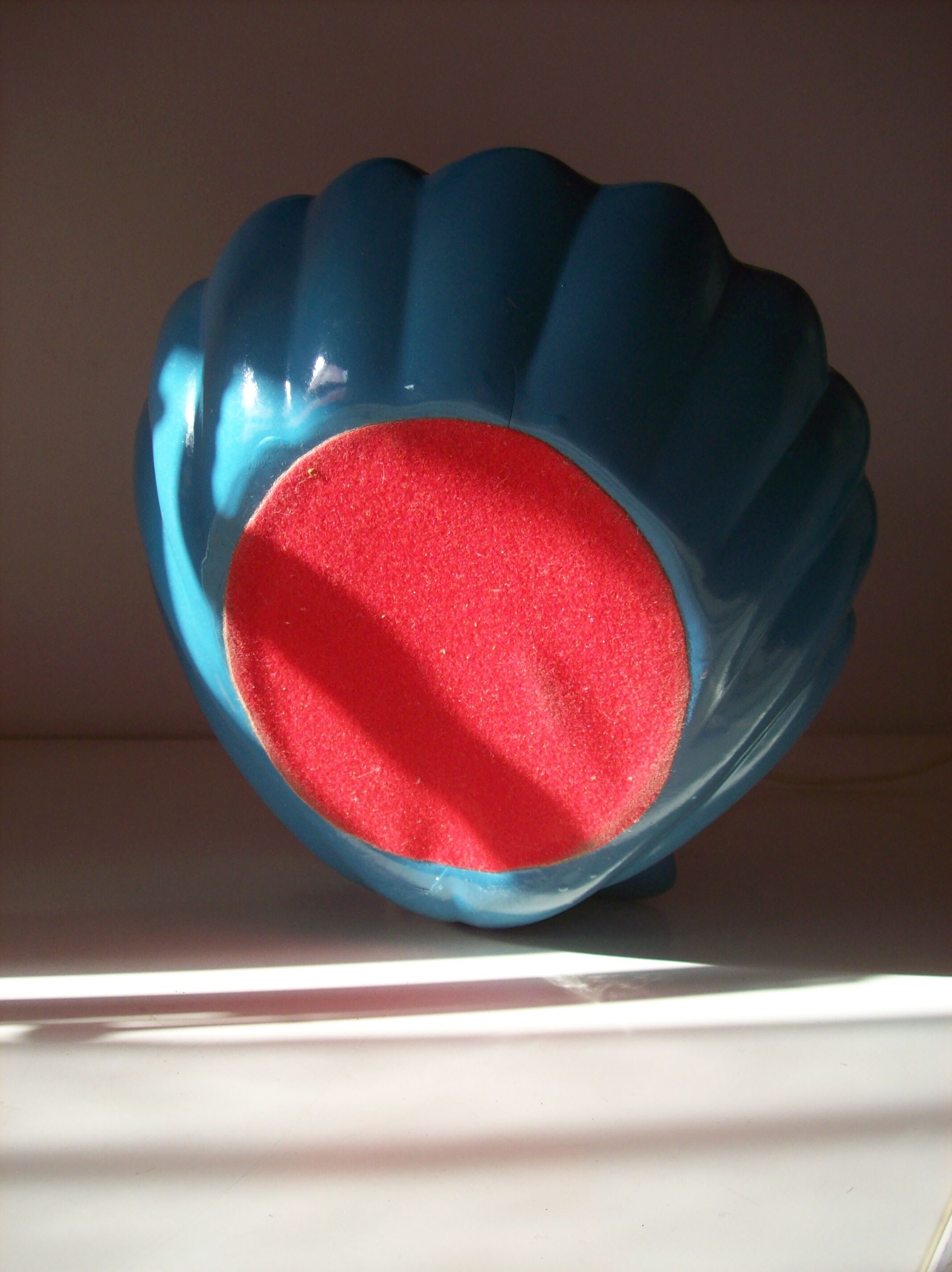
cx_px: 476
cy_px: 636
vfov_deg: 51.4
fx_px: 1321
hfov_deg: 39.6
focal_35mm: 36
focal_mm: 6
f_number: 2.7
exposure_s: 1/174
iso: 80
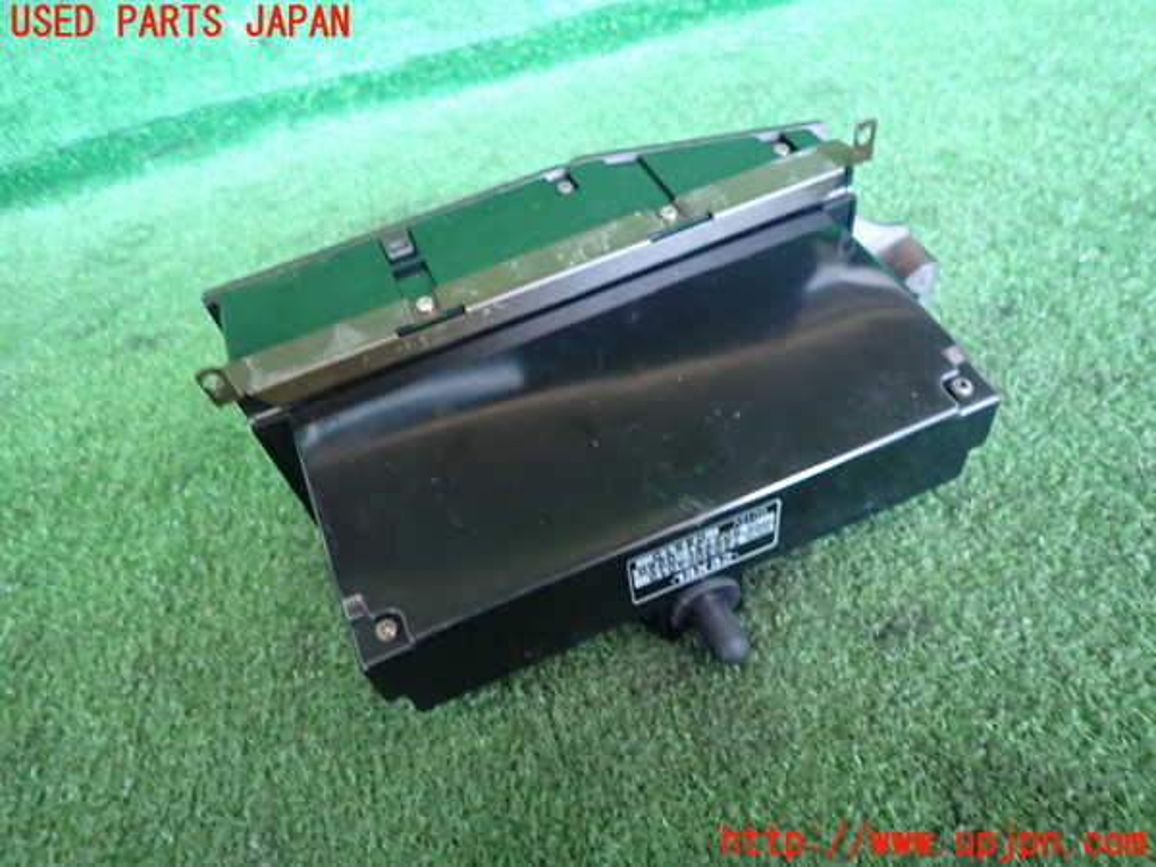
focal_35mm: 25
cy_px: 434
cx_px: 578
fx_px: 835
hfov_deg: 69.4
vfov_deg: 54.9
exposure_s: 1/30
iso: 640
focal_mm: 4.5
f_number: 2
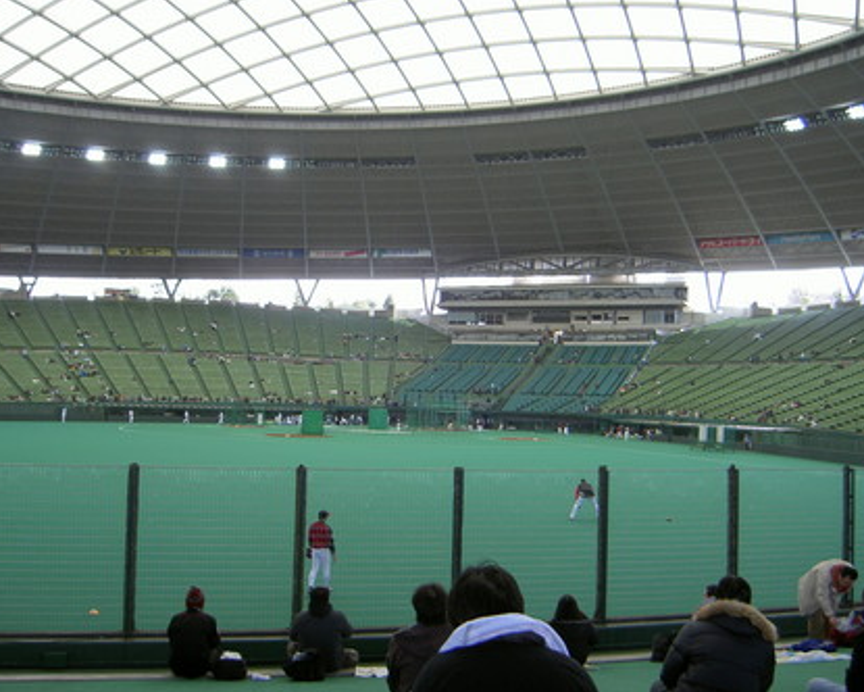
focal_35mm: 36
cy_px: 346
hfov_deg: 50.3
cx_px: 435
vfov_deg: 41.2
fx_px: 921
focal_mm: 5.6
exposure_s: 1/60
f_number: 2.8
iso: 50
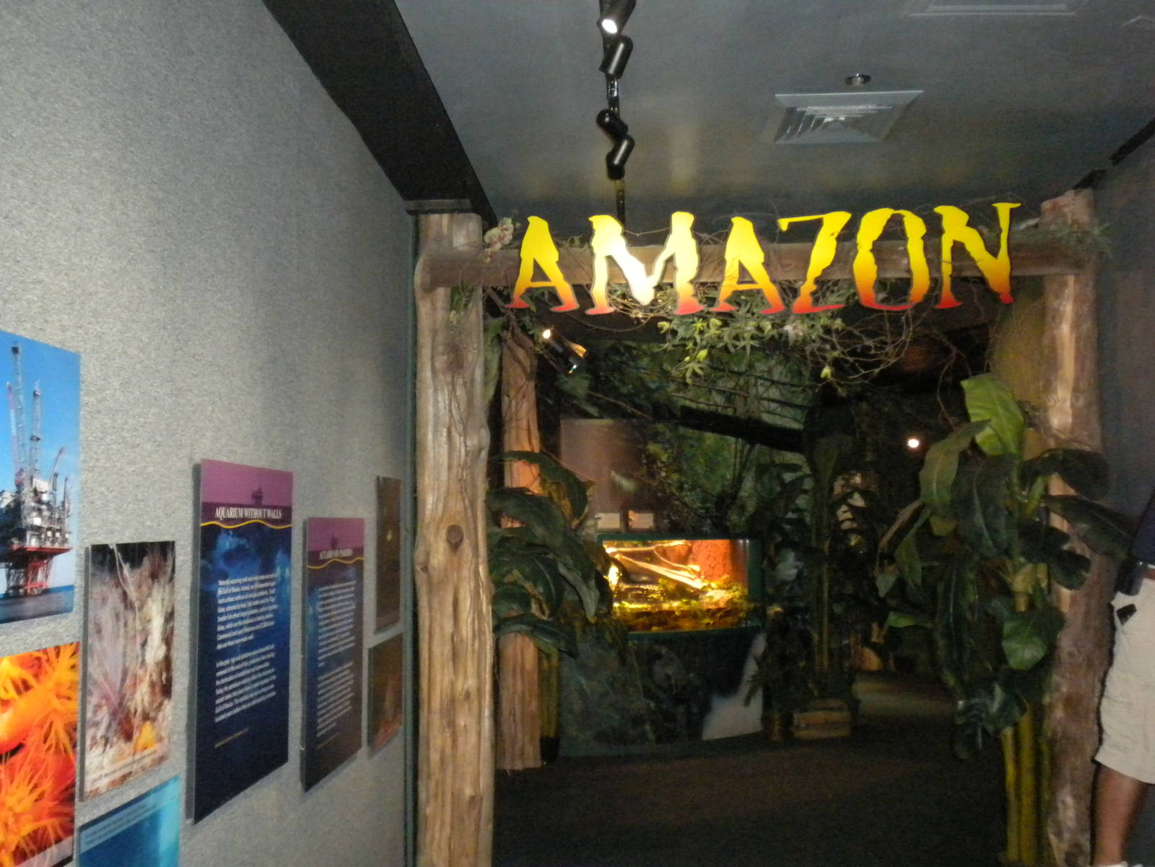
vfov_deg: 38.7
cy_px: 434
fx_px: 1235
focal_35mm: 37
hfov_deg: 50.1
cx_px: 578
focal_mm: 6.6
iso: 800
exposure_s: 1/30
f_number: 3.5
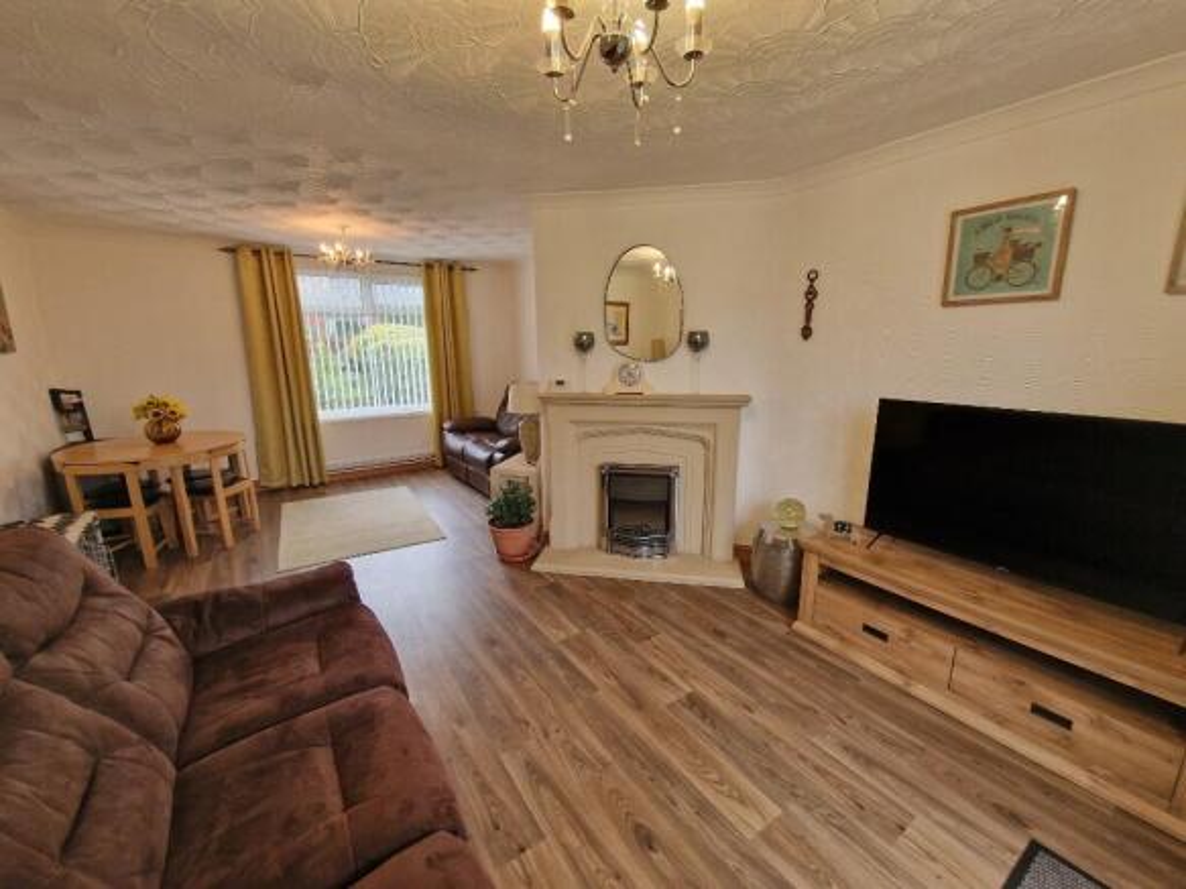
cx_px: 593
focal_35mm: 13
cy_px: 444
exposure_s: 1/50
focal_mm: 2.2
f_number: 2.2
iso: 80
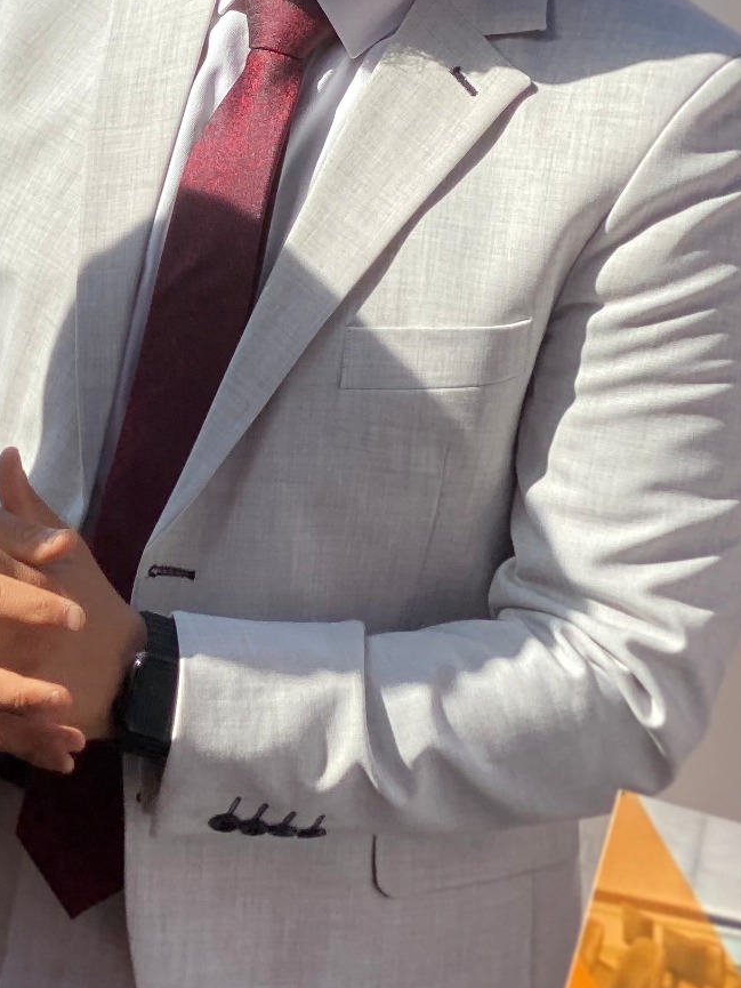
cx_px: -146
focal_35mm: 126
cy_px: 240
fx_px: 3595
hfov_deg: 11.5
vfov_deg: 15.6
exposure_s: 1/773
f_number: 2
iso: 20
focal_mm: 6
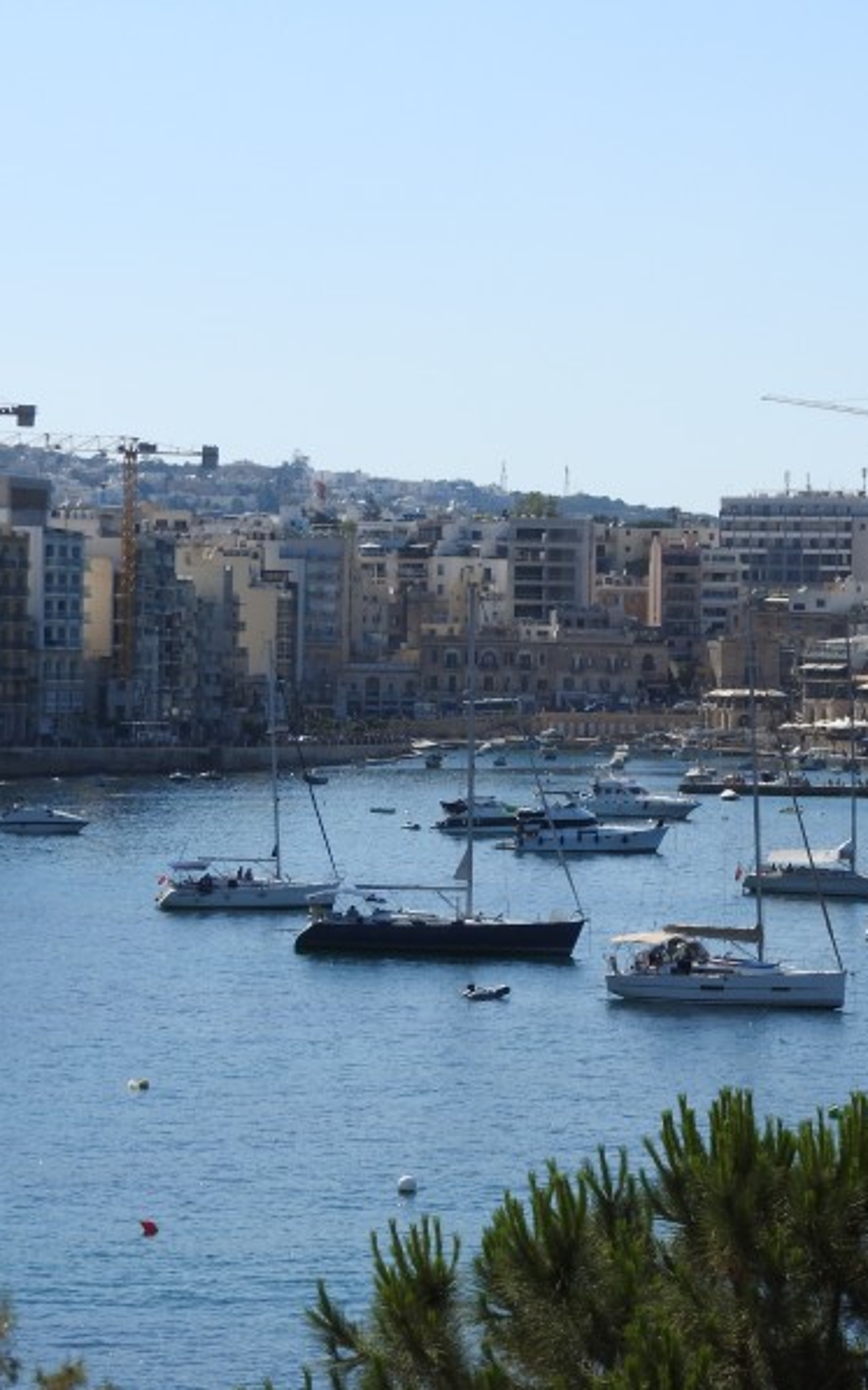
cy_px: 696
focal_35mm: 135
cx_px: 698
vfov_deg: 15.5
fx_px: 5111
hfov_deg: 9.7
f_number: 4.8
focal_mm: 17
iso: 100
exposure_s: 1/1250
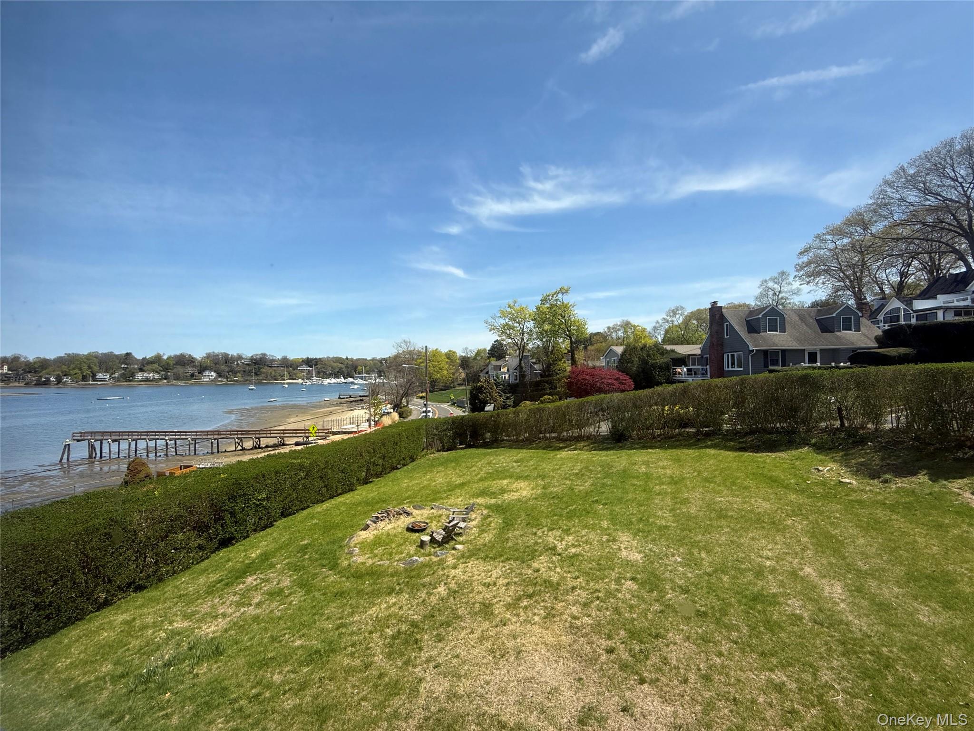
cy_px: 366
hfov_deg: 102.1
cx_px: 487
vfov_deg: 85.7
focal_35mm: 14
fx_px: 394
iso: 50
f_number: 2.2
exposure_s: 1/1901
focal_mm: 2.22
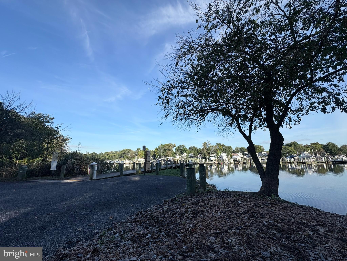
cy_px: 130
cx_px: 174
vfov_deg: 85.7
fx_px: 140
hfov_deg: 102.1
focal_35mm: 14
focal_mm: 2.22
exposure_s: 1/1709
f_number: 2.2
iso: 50
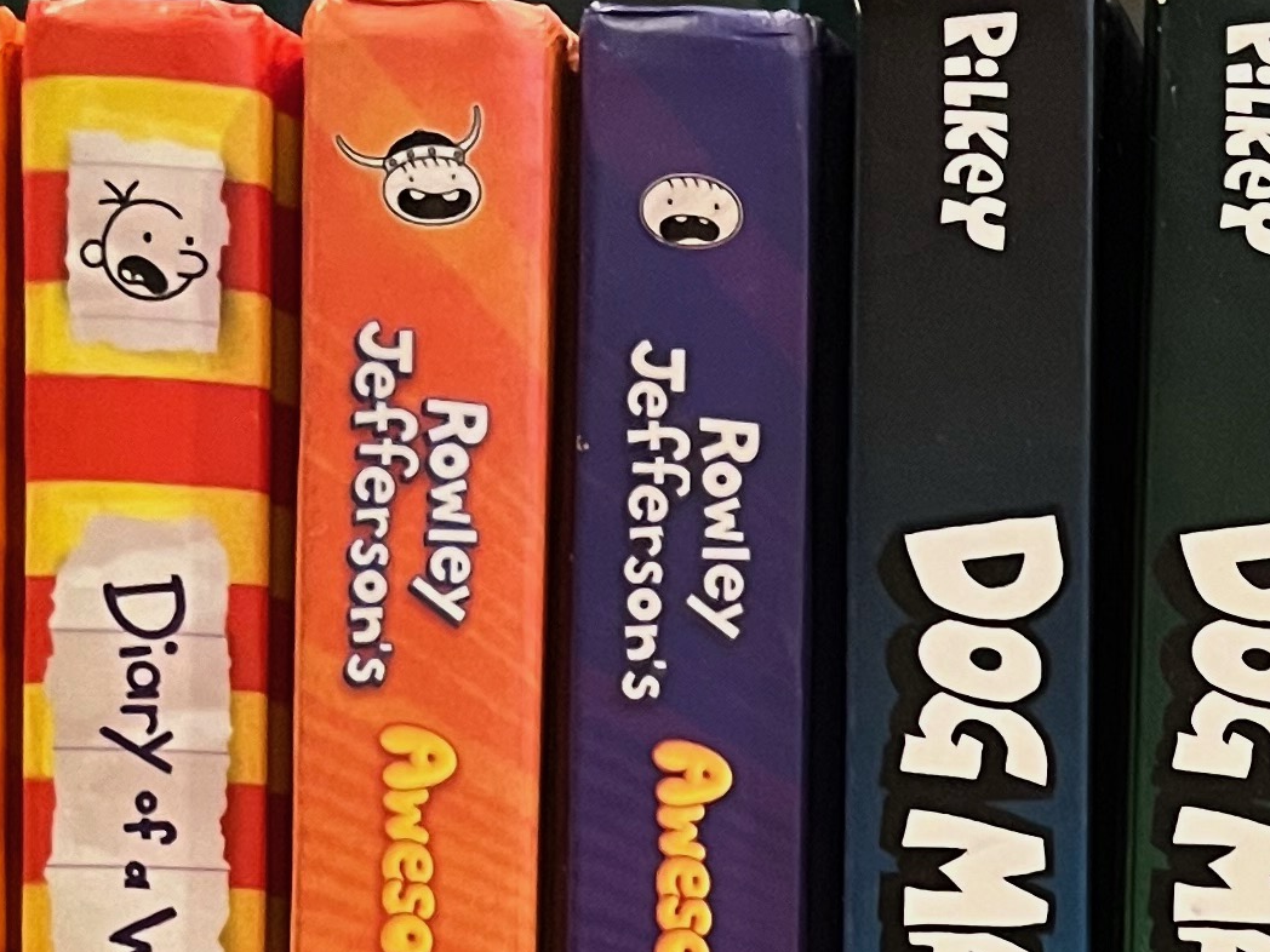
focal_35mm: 100
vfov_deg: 14.1
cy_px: 1307
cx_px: 1608
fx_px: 3669
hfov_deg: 18.4
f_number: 1.6
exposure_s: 1/40
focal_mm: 5.1
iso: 640
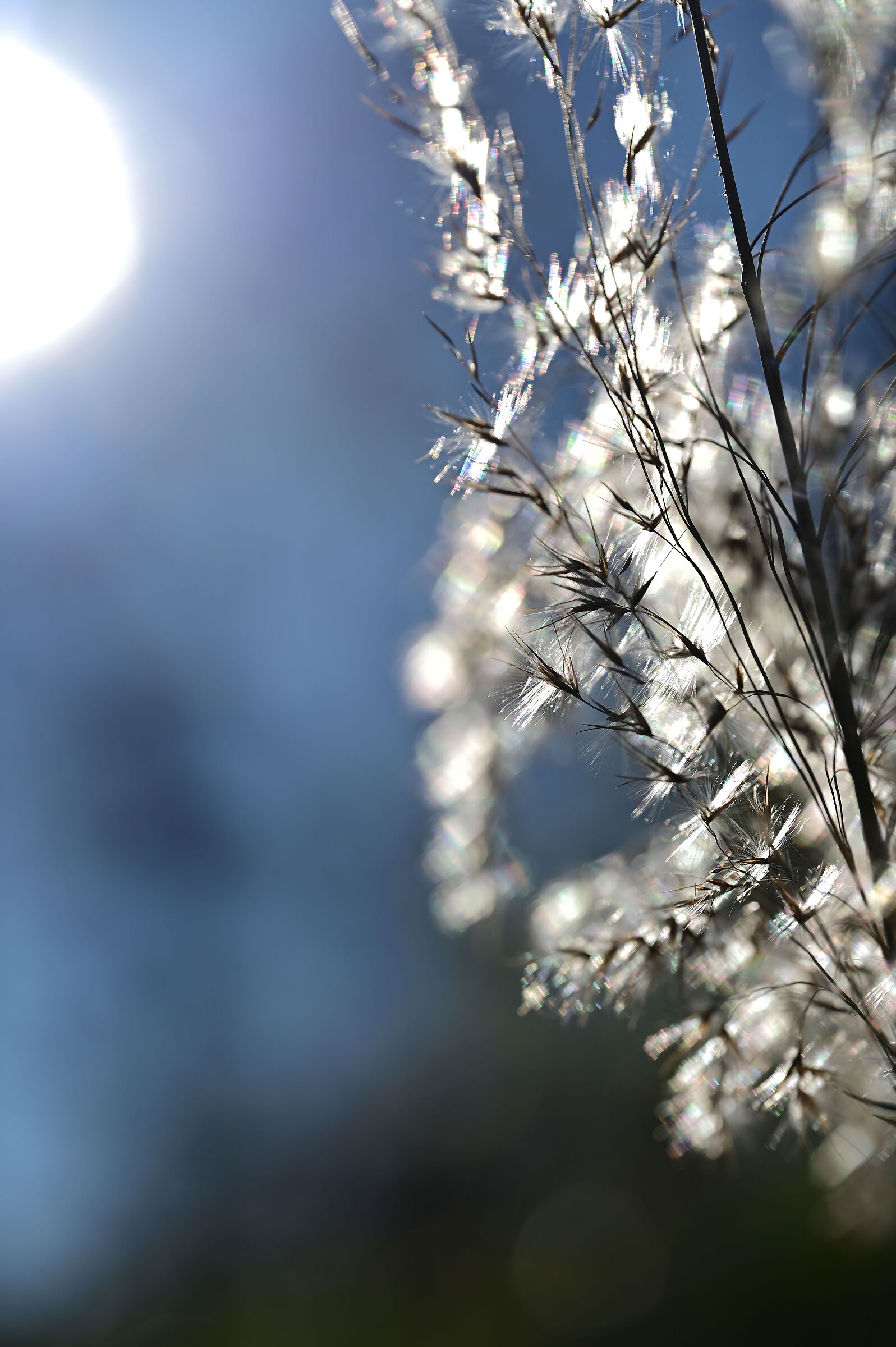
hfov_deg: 13.0
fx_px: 3925
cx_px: 448
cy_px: 674
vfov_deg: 19.5
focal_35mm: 105
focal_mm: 105
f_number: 5
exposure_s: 1/1600
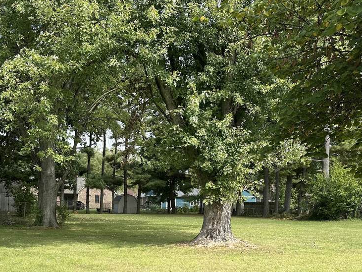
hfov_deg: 43.9
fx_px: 439
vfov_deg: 33.0
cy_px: 233
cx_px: 110
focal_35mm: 42
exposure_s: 1/1587
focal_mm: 6.86
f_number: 1.78
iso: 80
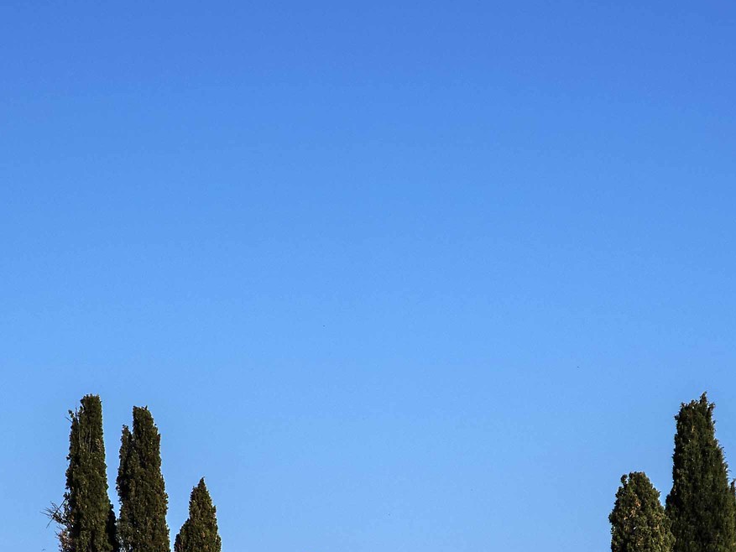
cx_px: 369
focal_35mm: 342
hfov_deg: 5.8
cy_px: 640
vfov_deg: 4.3
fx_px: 7273
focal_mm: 85
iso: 100
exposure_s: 1/640
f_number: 5.6
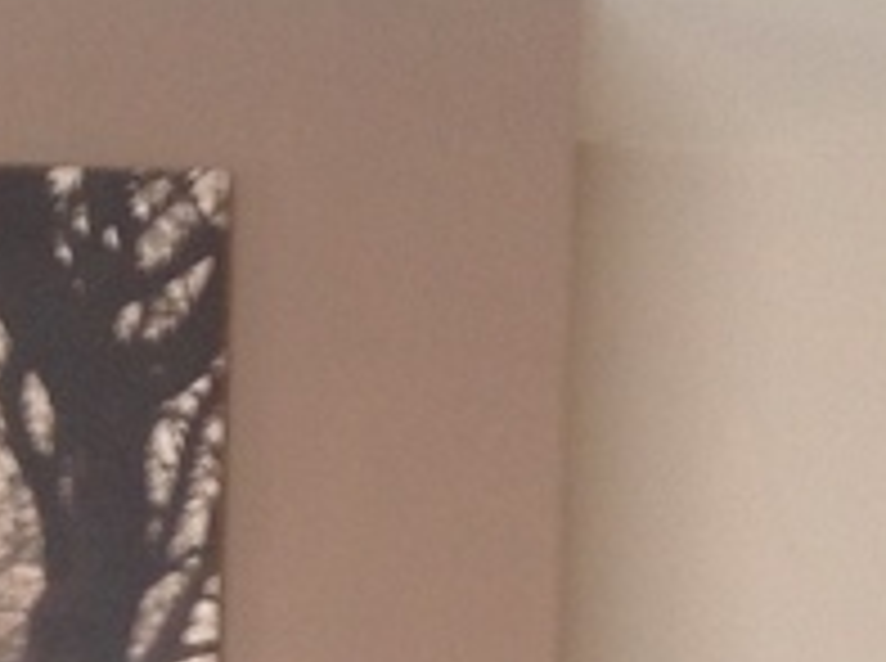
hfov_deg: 10.9
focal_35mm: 182
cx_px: 432
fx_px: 4650
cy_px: 1705
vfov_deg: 7.5
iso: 50
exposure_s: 1/15
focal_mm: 4.28
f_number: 2.4
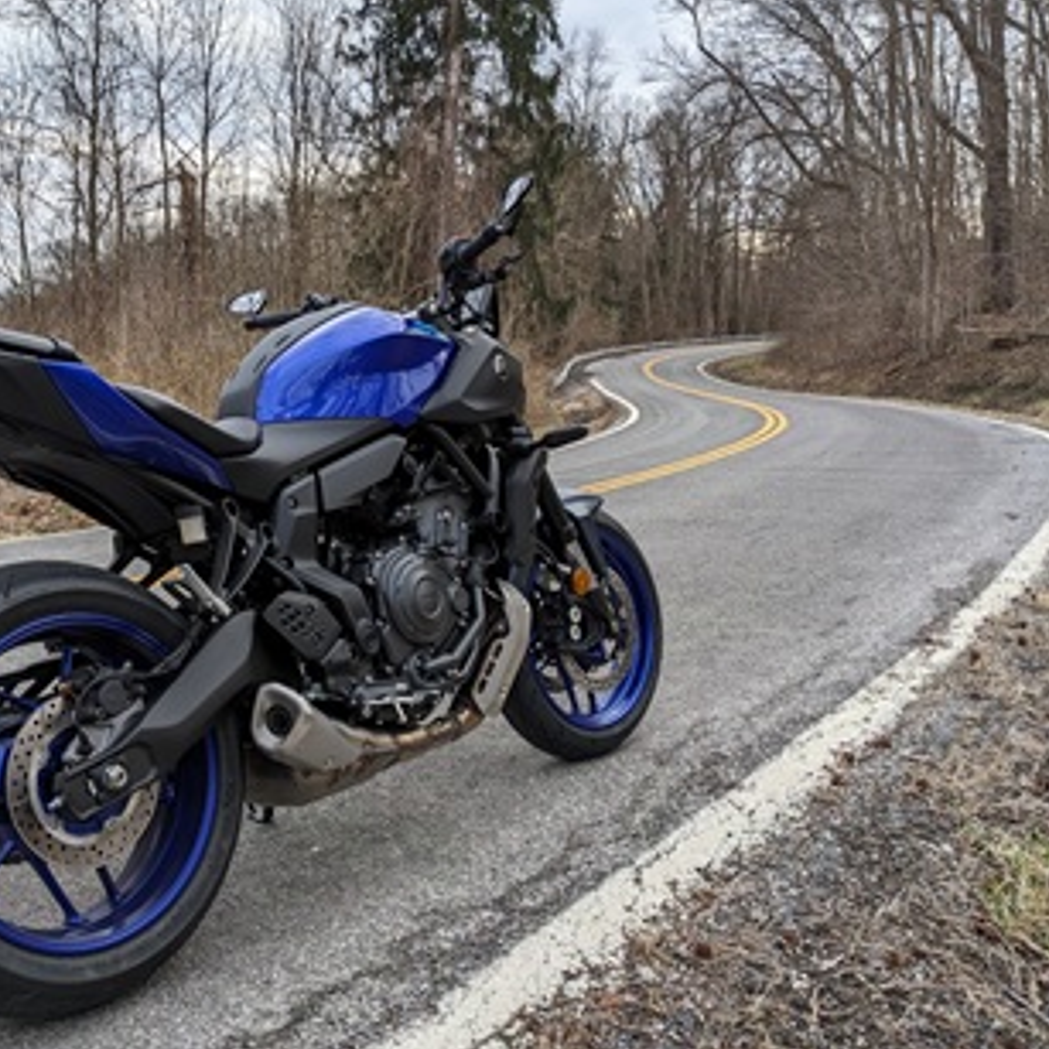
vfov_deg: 47.2
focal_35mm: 35
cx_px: 403
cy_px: 535
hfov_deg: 46.9
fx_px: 1200
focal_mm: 4.38
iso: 53
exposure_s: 1/806
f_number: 1.73
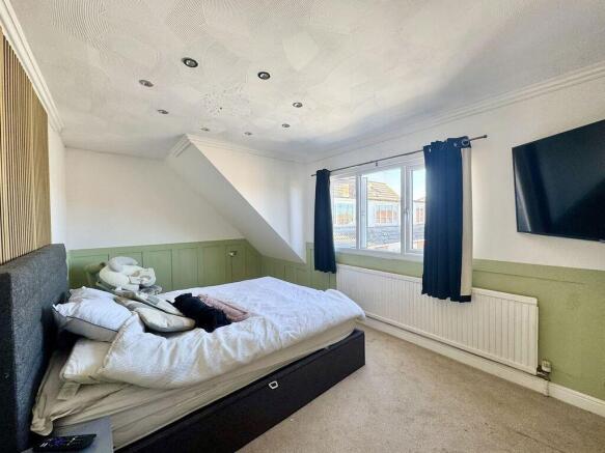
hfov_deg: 102.1
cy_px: 226
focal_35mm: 14
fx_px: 245
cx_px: 302
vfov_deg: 85.7
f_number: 2.2
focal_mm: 2.22
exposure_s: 1/99
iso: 100
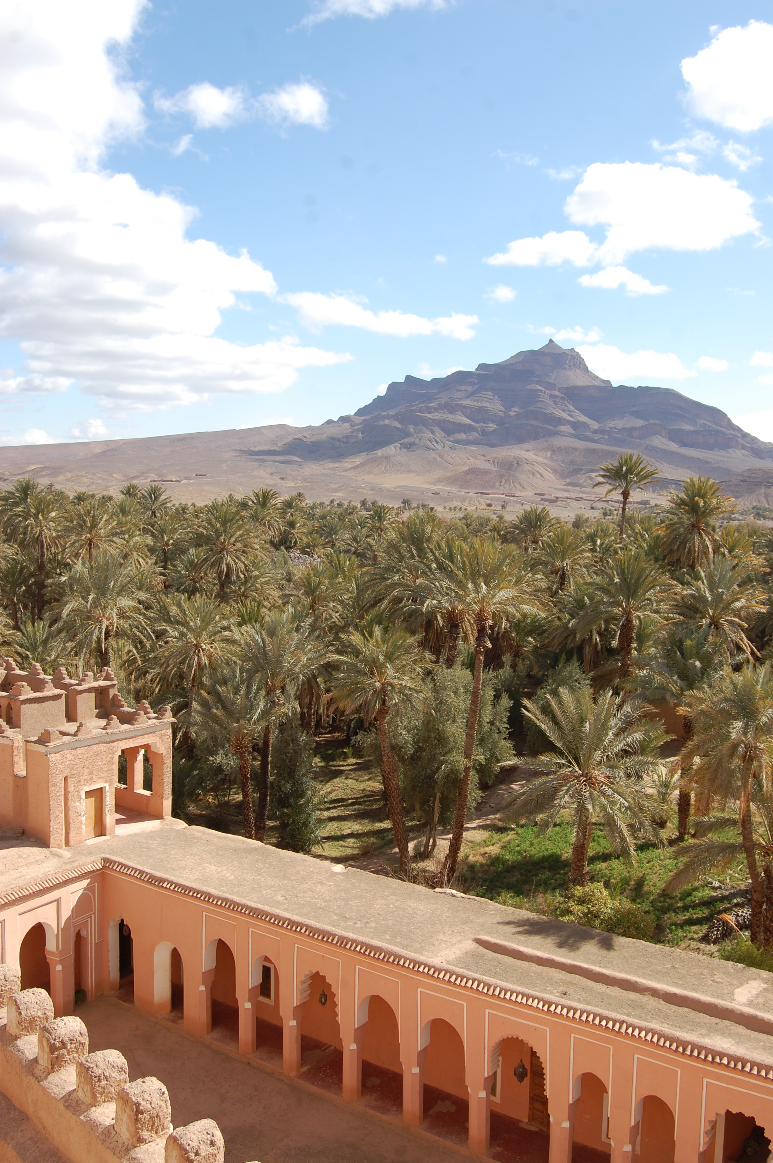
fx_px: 1113
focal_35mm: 34
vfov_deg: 55.1
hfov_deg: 38.3
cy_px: 582
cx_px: 386
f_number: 9
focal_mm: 23
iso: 200
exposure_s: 1/320
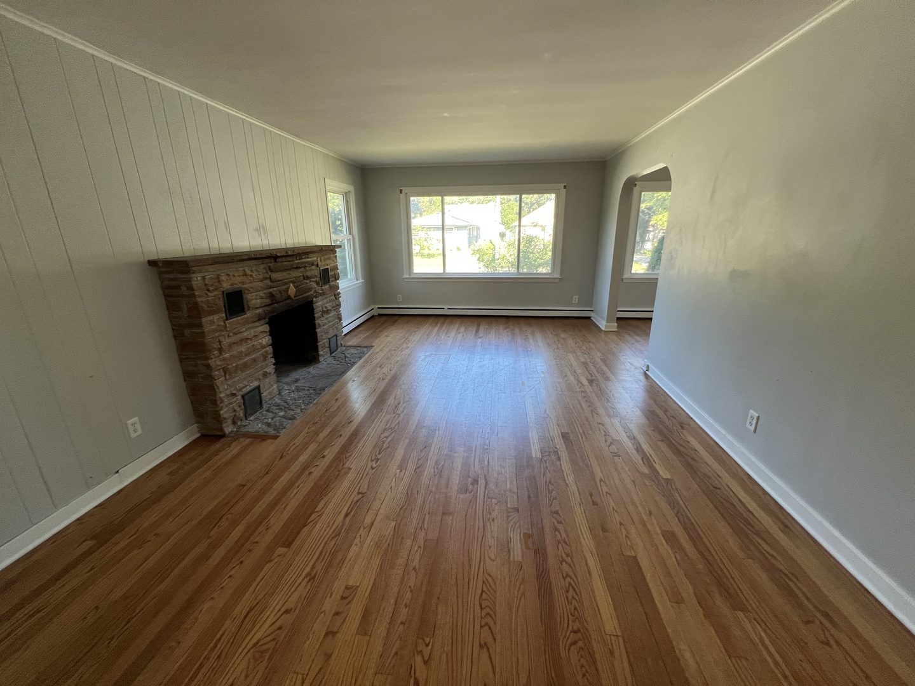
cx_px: 458
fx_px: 344
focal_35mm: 13
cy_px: 343
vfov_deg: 89.9
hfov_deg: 106.2
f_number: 1.8
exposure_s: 1/120
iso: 125
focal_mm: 1.57
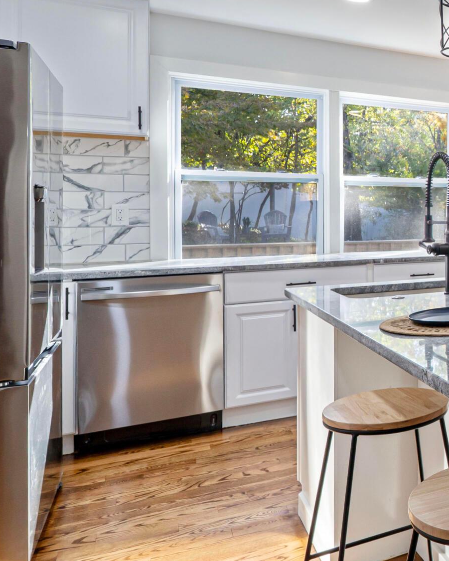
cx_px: 638
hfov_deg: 29.6
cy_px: 221
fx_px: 581
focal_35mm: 35
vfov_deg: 51.1
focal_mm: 14
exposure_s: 1/80
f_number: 8
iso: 250
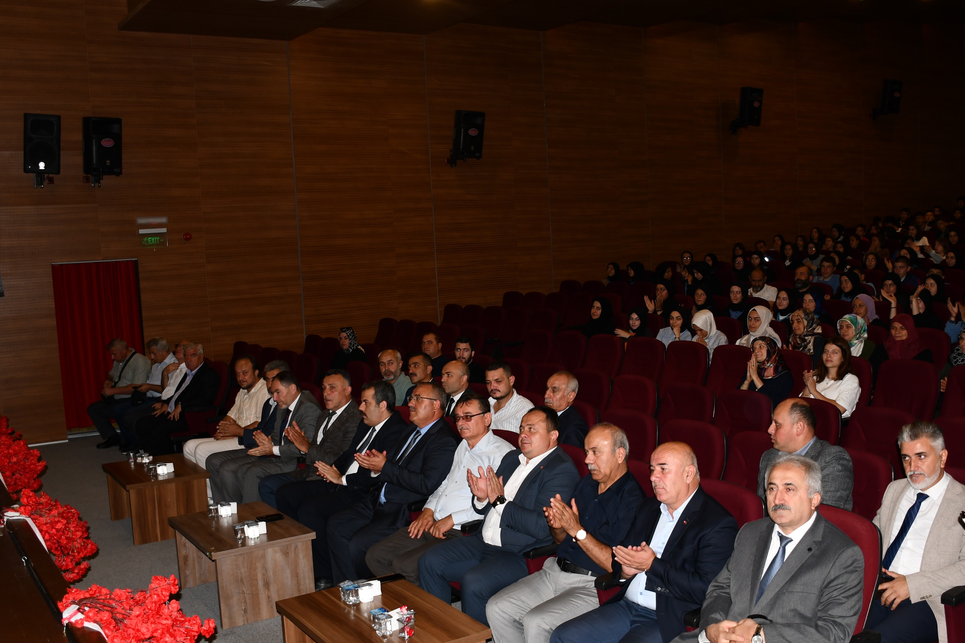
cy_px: 336
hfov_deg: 54.3
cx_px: 547
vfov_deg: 37.9
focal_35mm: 35
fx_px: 938
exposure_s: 1/60
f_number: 3.5
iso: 250
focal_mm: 18
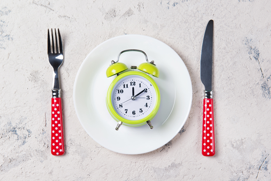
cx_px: 136
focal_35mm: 70
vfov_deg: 19.5
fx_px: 527
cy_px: 90
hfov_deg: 28.8
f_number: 11
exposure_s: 1/125
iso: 100
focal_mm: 70
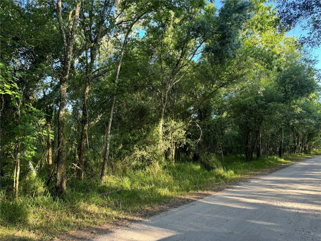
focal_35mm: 24
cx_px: 160
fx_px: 223
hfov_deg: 71.6
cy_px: 120
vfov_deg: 56.8
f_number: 1.78
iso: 64
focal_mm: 6.76
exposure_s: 1/121
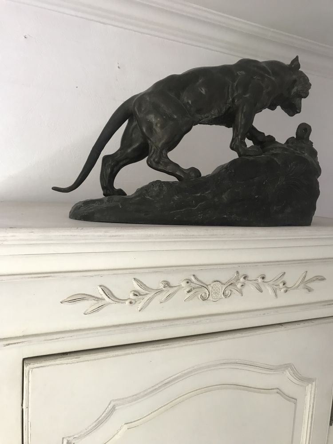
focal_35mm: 28
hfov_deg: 49.7
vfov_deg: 63.4
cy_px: 222
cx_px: 166
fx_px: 359
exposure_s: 1/17
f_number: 1.8
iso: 50
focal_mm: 3.99
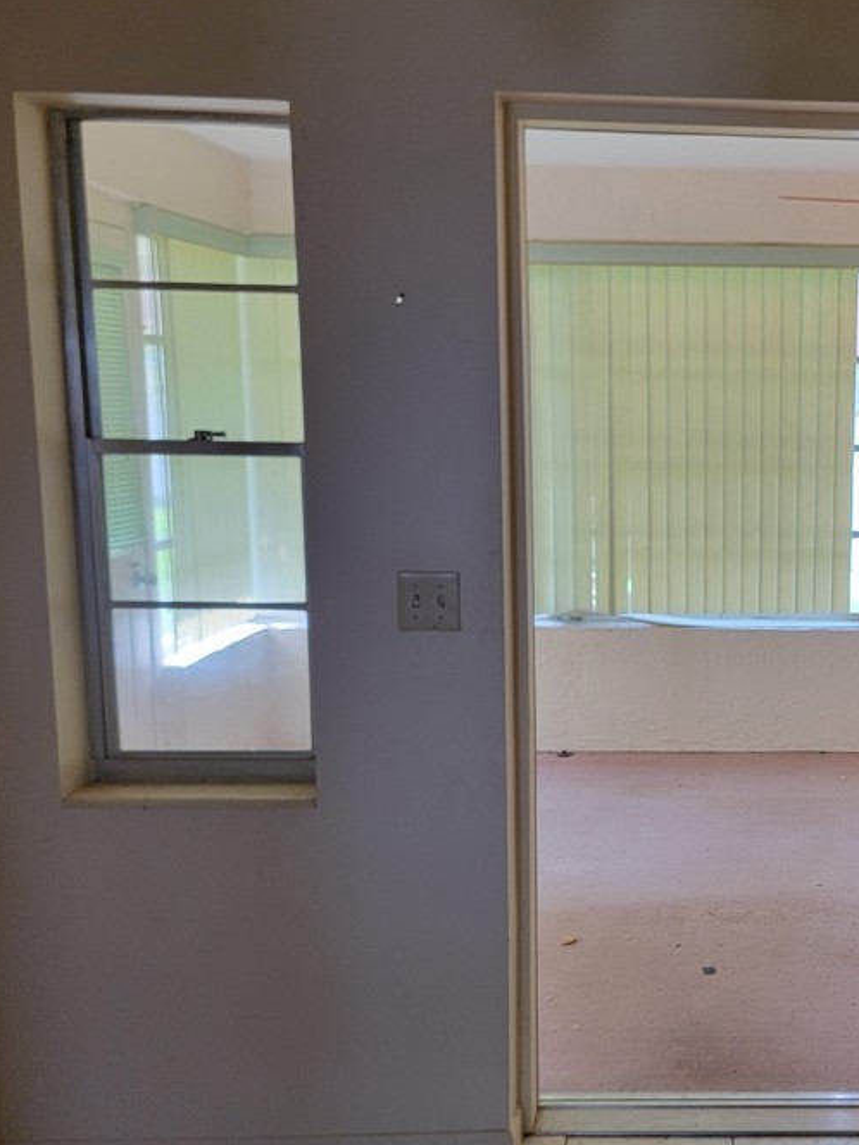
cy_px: 569
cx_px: 778
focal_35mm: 37
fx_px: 1224
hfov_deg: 36.2
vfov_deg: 50.1
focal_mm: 6.7
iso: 250
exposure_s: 1/120
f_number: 1.8
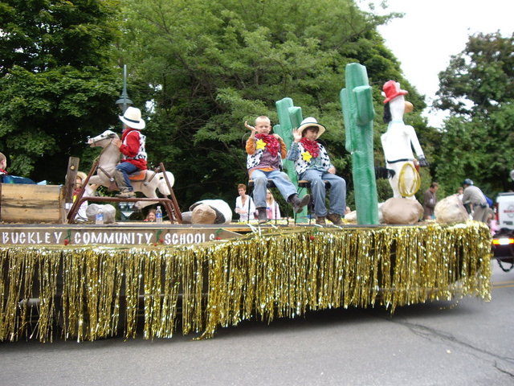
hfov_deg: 49.0
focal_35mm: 38
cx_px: 257
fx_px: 564
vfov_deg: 37.7
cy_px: 193
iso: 100
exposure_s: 1/250
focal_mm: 6.2
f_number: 2.7
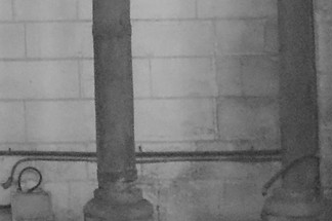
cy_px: -344
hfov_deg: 8.3
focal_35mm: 241
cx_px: -246
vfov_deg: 5.5
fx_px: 2219
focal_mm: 26
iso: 1600
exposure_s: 1/20
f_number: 4.5
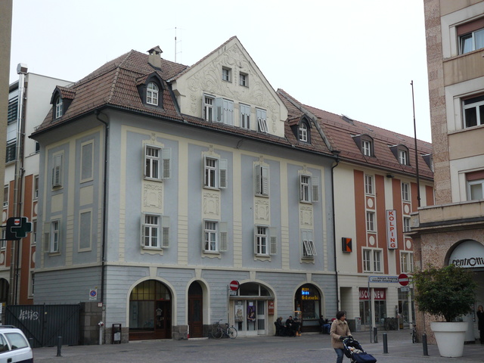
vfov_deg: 28.6
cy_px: 182
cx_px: 242
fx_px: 713
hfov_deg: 37.5
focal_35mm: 51
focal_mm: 8.6
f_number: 2.8
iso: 100
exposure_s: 1/125
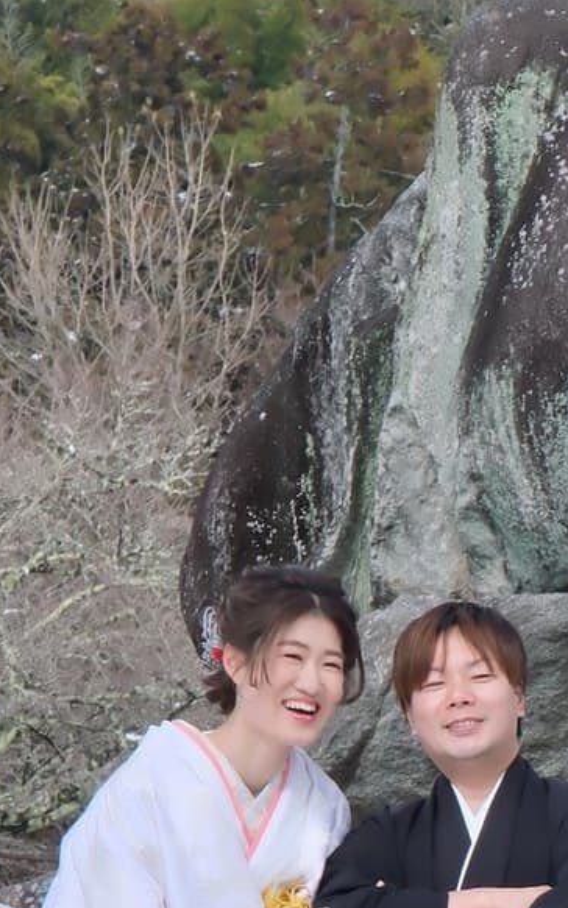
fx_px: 9828
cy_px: 1083
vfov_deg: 5.3
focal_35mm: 397
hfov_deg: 3.3
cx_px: 883
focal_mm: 70
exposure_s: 1/320
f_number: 10
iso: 800
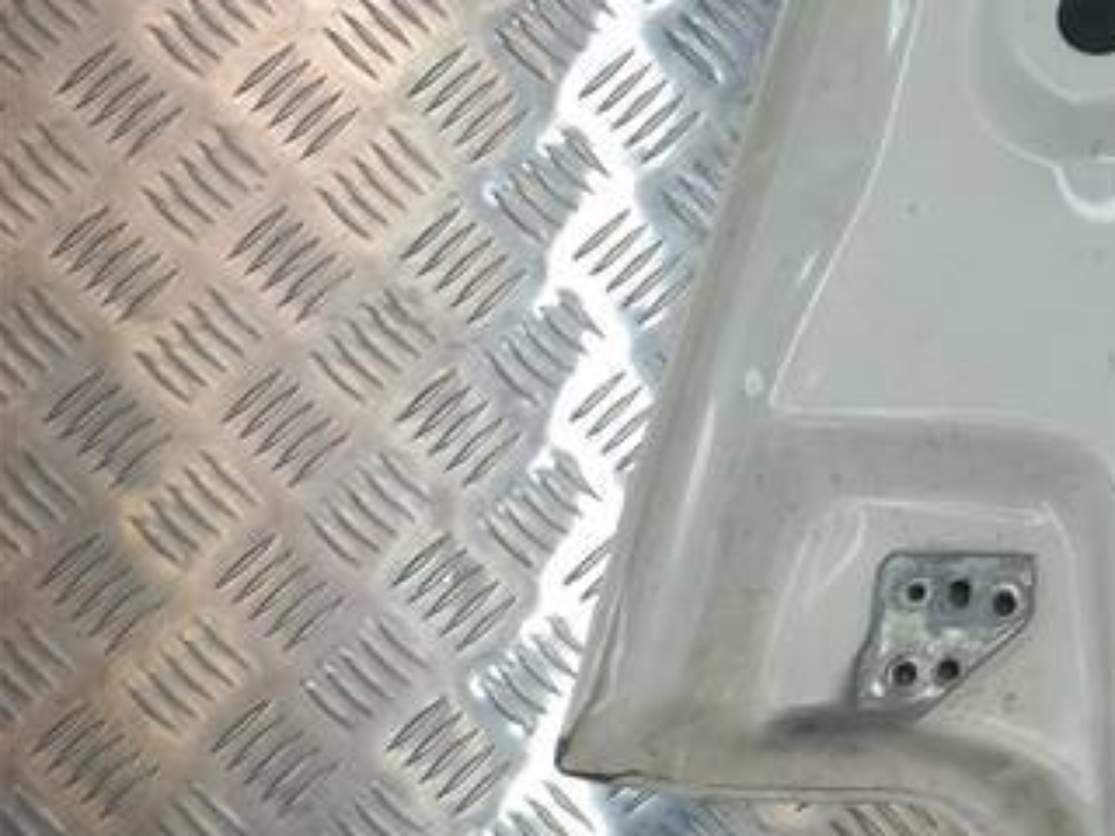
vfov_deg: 18.4
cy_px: 251
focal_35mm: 80
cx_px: 1777
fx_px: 2577
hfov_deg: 20.2
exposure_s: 1/112
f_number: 1.8
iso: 25
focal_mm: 4.6
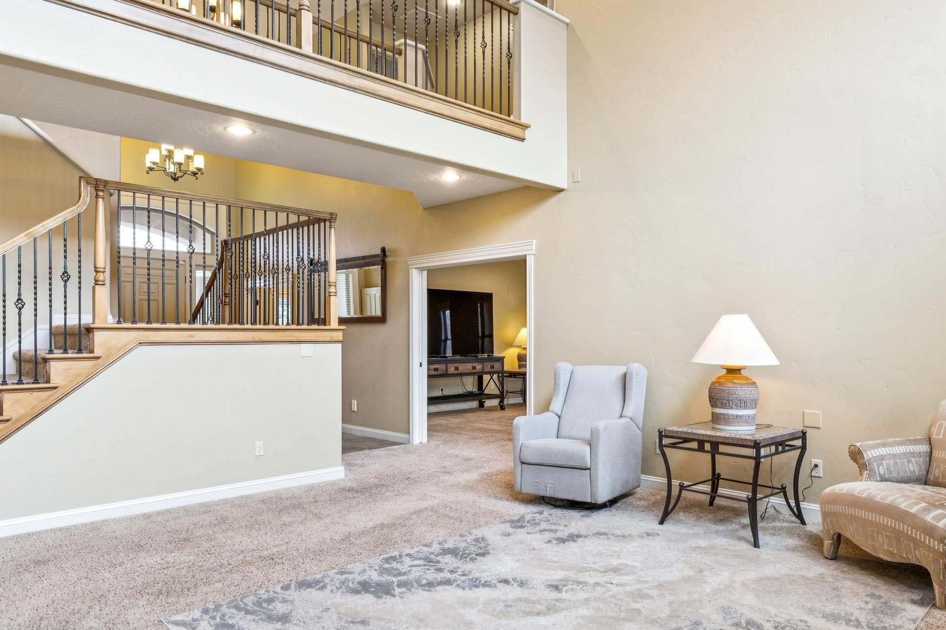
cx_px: 490
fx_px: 668
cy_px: 336
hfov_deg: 70.5
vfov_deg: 50.5
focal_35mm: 25
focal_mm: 15.9
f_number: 13
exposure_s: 1/8
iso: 400
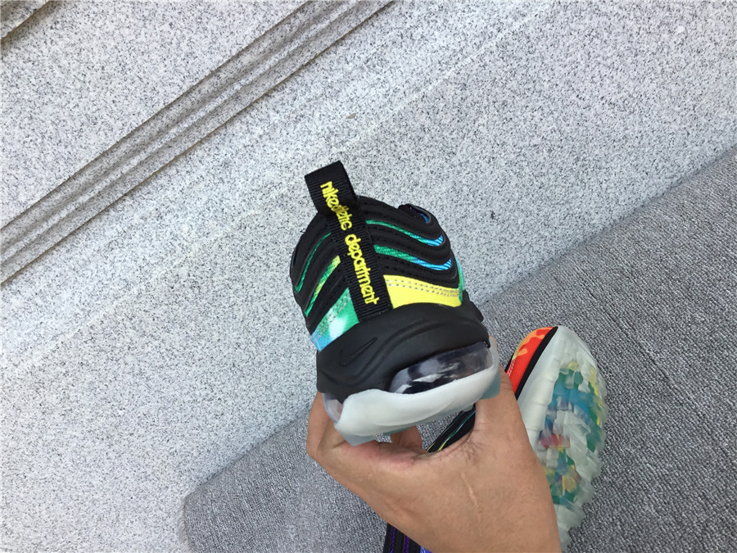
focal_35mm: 31
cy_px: 276
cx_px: 368
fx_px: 660
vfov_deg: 45.4
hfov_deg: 58.4
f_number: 2.4
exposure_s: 1/512
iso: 25
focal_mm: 3.3
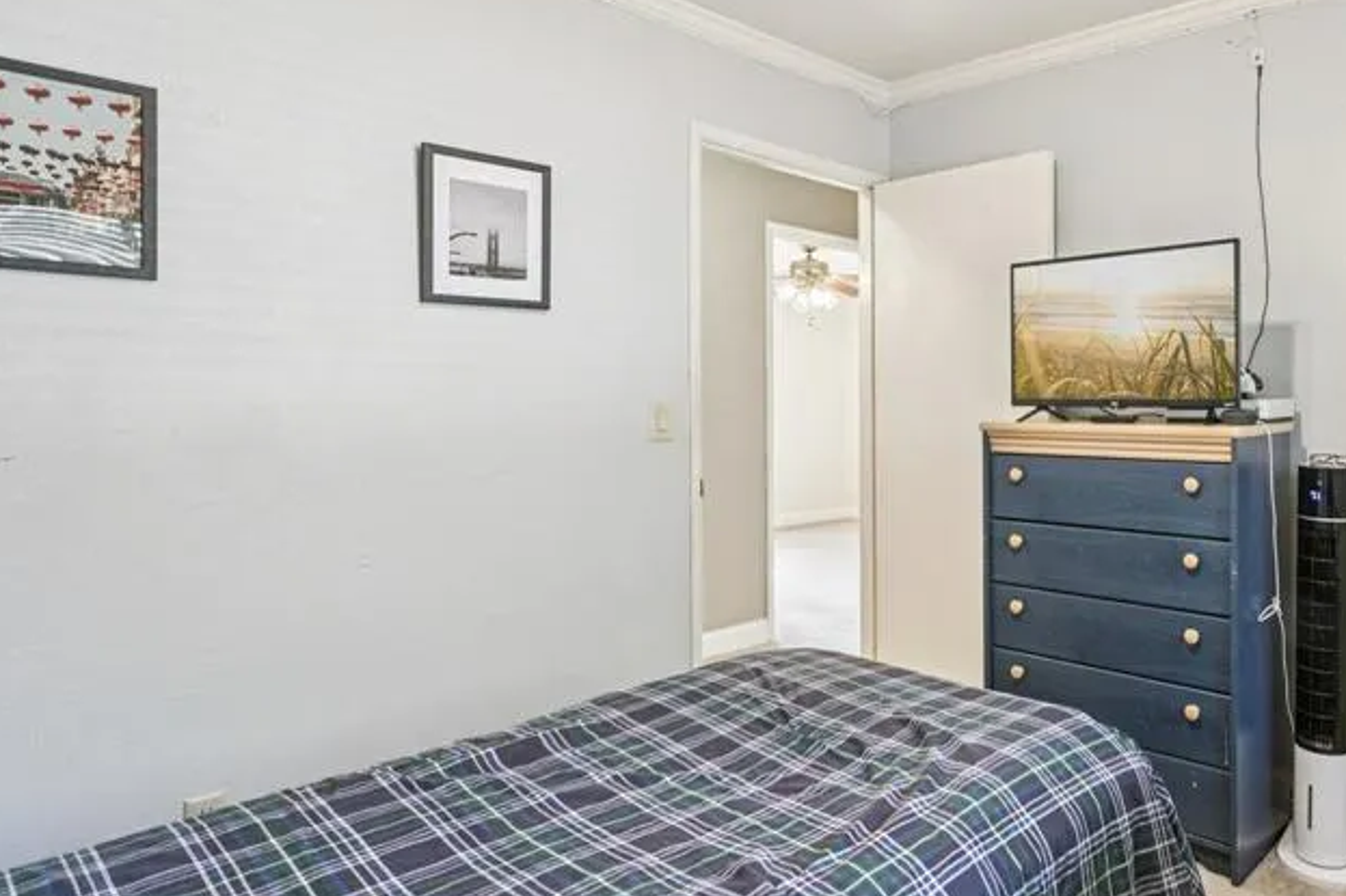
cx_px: 996
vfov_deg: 55.1
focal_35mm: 23
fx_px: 860
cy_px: 429
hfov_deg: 71.4
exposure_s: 1/8
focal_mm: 14
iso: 400
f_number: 8
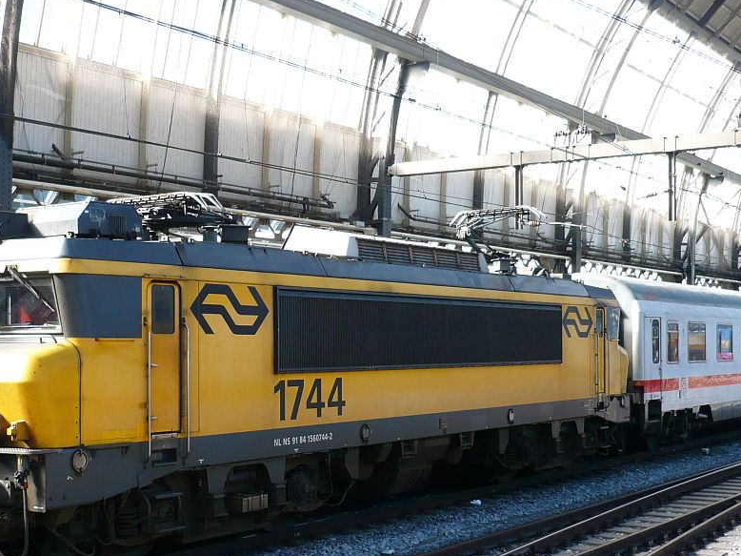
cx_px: 271
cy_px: 311
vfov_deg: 27.0
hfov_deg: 35.3
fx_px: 1156
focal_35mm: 54
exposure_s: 1/60
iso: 100
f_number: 2.8
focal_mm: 5.8
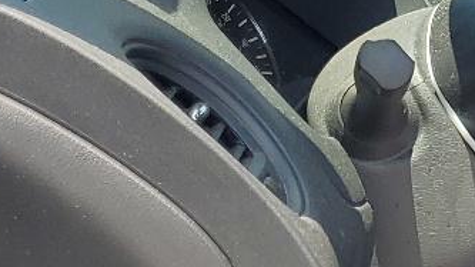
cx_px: 892
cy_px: 210
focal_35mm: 136
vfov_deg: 8.9
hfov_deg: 13.8
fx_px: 1712
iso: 50
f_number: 1.5
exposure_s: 1/833
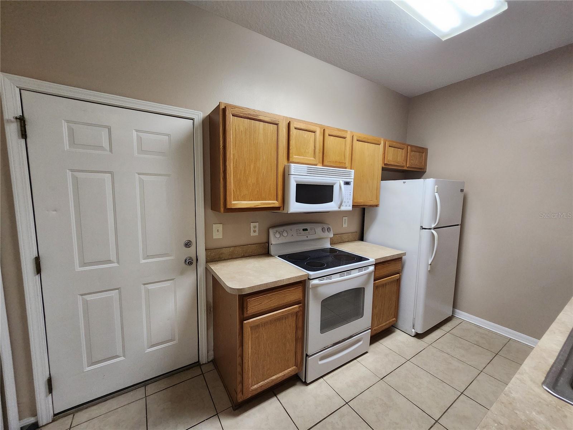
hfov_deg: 106.2
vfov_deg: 89.9
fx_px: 215
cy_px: 215
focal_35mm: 13
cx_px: 286
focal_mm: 1.74
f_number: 2.2
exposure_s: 1/60
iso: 200
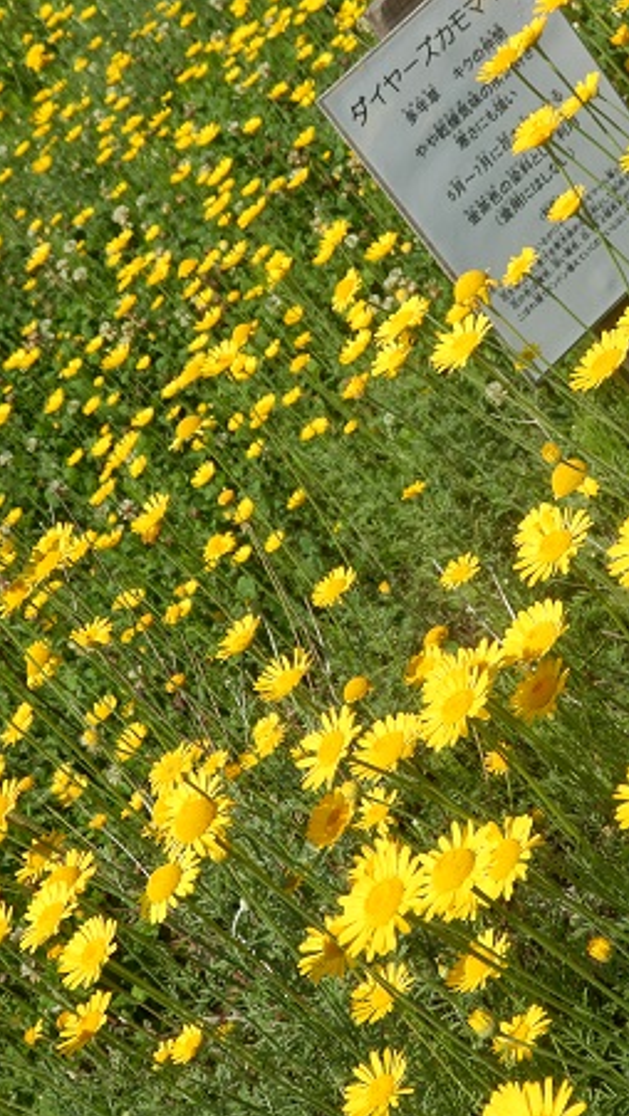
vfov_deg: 36.0
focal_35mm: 58
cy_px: 502
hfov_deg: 20.6
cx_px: 436
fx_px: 1718
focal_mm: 7.3
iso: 80
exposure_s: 1/160
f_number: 10.4
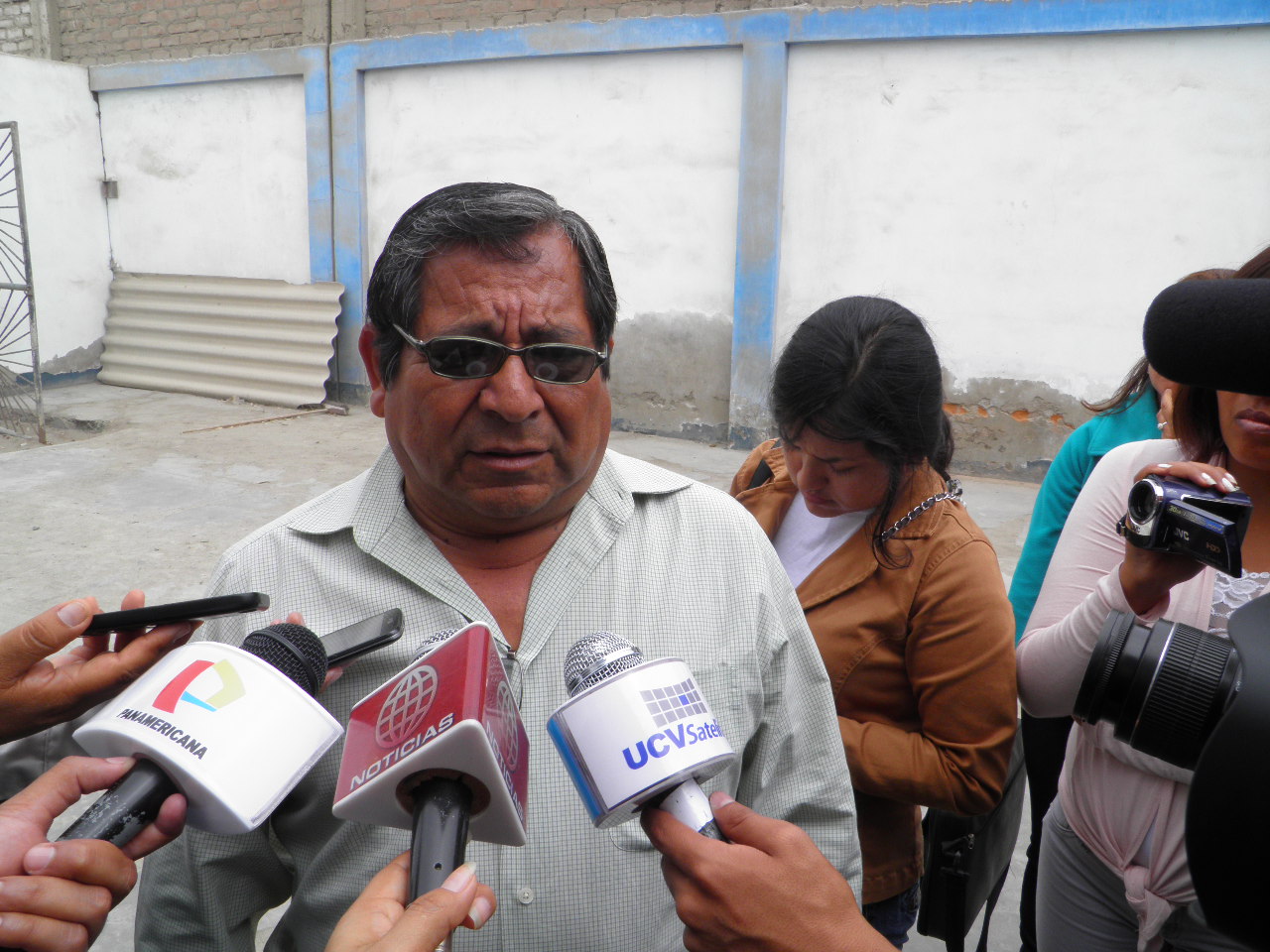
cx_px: 635
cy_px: 476
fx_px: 1027
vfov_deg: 49.7
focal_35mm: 28
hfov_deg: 63.4
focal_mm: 4.9
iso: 50
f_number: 5.7
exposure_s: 1/200
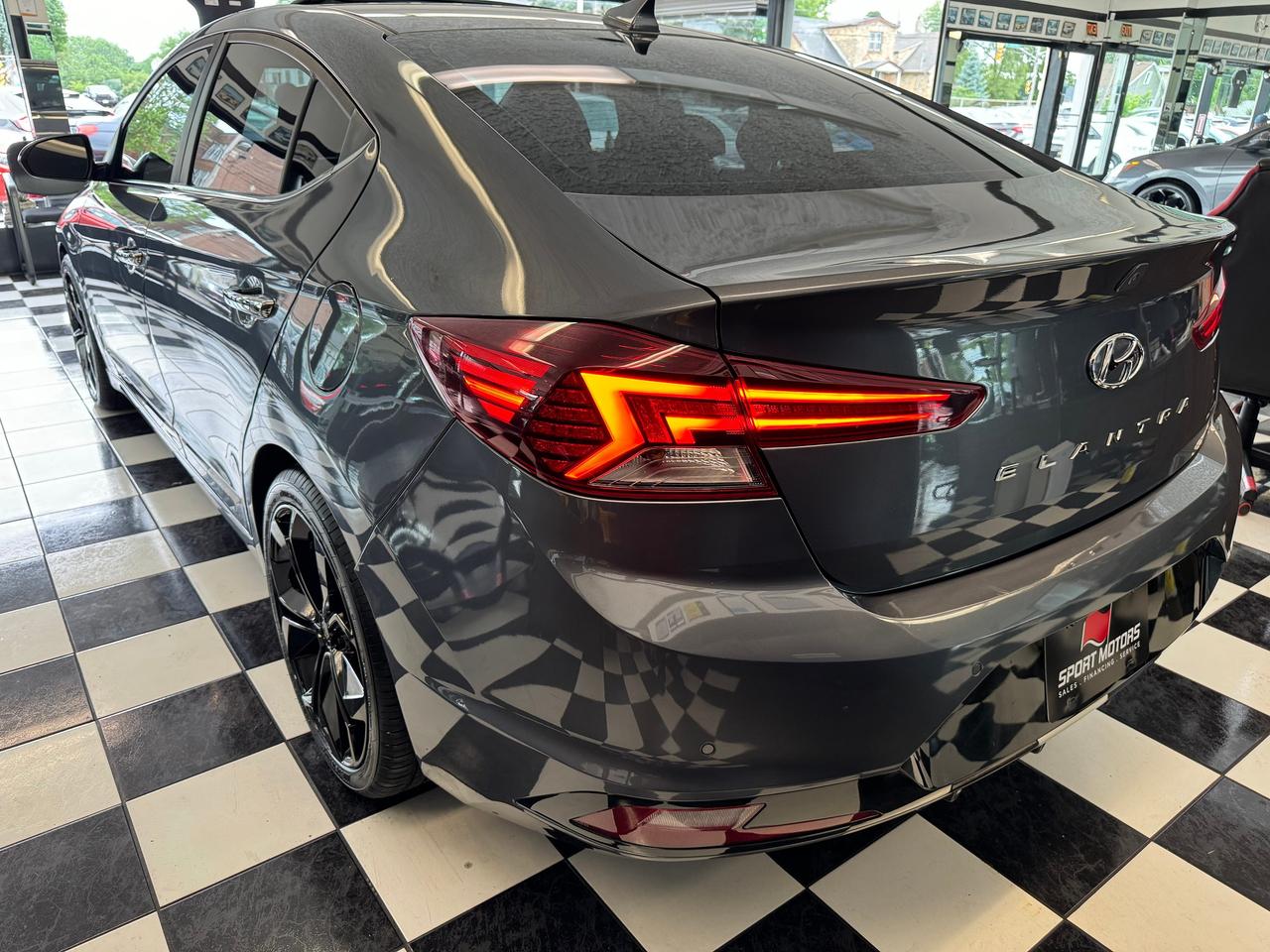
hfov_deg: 71.6
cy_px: 476
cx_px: 635
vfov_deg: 56.8
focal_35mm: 24
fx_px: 881
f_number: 1.78
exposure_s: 1/120
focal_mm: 6.76
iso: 200
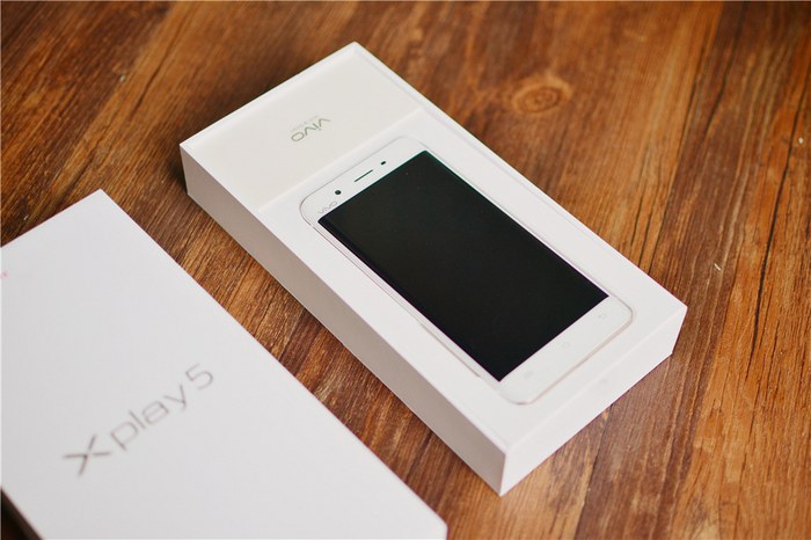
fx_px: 1182
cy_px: 270
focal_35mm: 52
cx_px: 406
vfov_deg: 25.7
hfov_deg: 37.9
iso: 250
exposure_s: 1/125
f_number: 2
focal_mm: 35
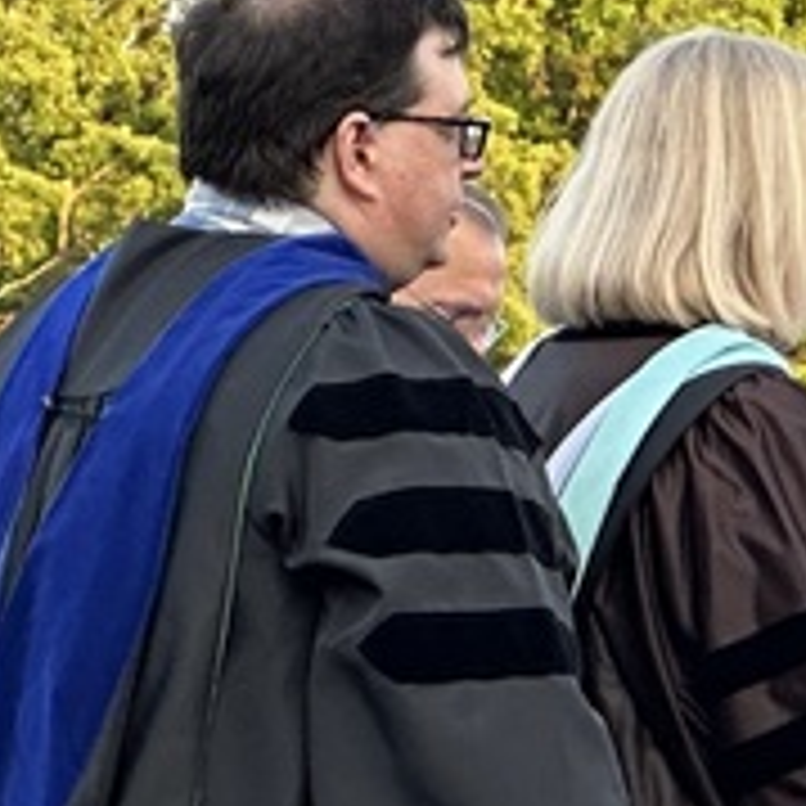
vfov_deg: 4.5
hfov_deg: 4.4
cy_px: 1126
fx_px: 10274
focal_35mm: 390
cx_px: 1544
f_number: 2.8
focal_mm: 9
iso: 50
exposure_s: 1/99
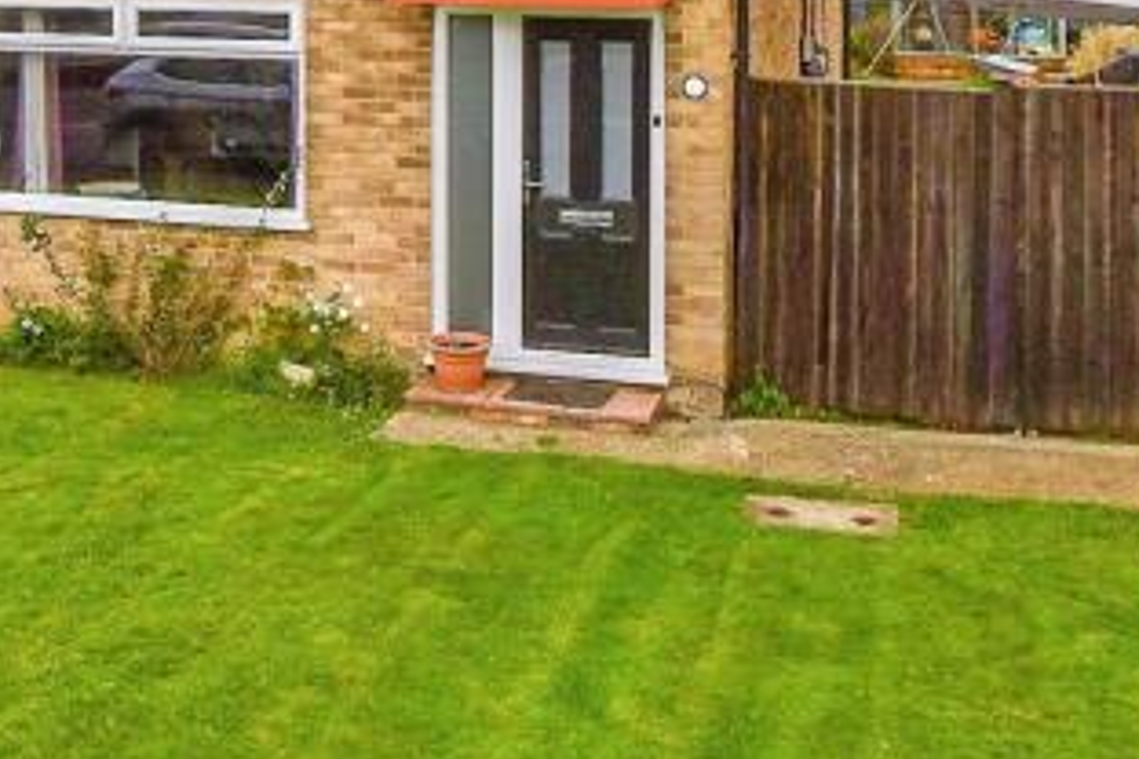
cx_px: 372
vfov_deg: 16.1
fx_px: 2594
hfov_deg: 24.6
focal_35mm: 82
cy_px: -111
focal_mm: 17
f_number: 8
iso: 200
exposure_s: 1/320
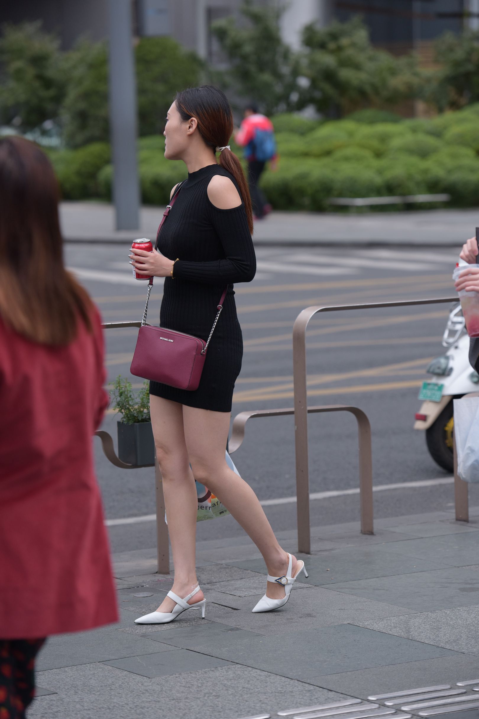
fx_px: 2792
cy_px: 360
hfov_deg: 9.8
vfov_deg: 14.7
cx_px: 240
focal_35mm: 140
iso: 500
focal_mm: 140
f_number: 4
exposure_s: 1/800
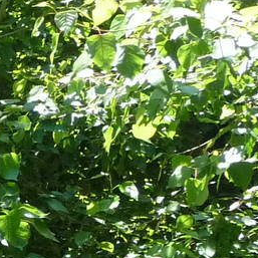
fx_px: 1299
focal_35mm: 154
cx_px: -347
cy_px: 295
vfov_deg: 11.2
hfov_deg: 10.0
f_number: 3.3
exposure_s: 1/500
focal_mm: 4.7
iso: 320
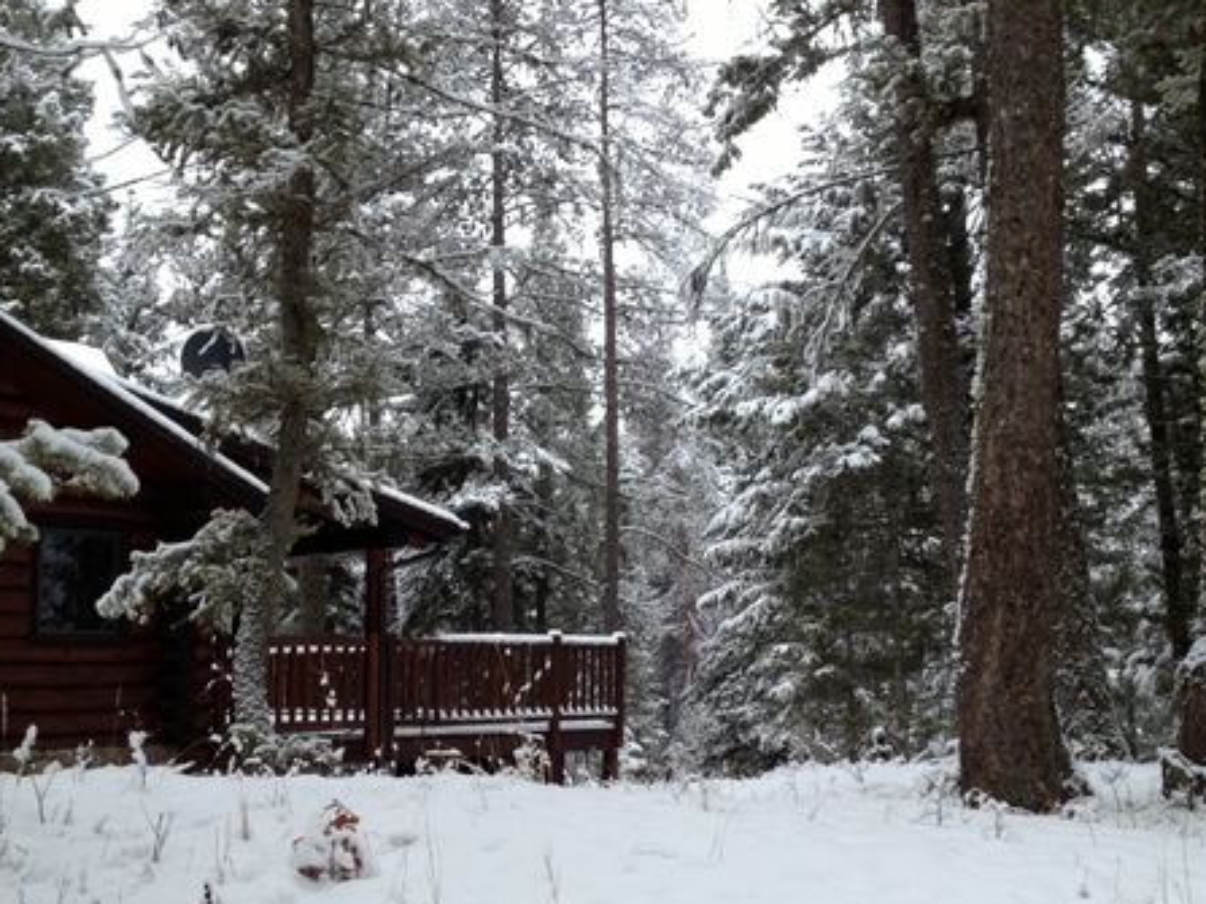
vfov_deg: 30.8
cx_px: 629
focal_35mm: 47
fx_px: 1637
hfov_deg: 40.4
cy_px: 534
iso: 100
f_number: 2.4
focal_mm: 4.28
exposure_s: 1/120
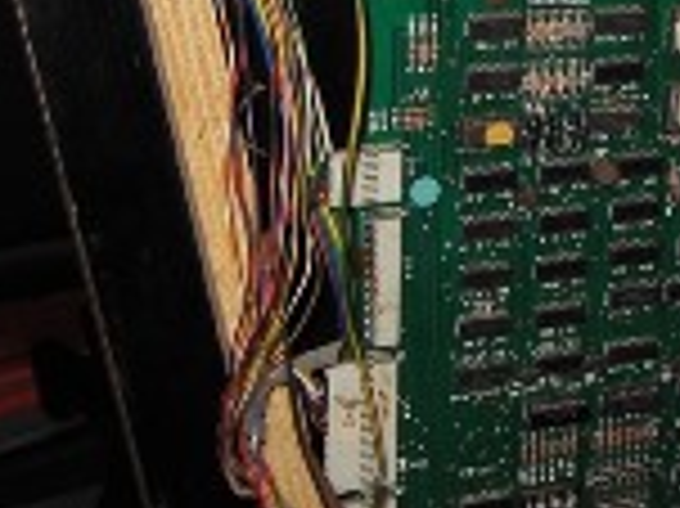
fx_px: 1688
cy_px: 67
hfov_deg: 21.6
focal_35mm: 86
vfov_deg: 16.9
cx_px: 752
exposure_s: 1/25
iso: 125
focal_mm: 5.2
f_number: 3.3
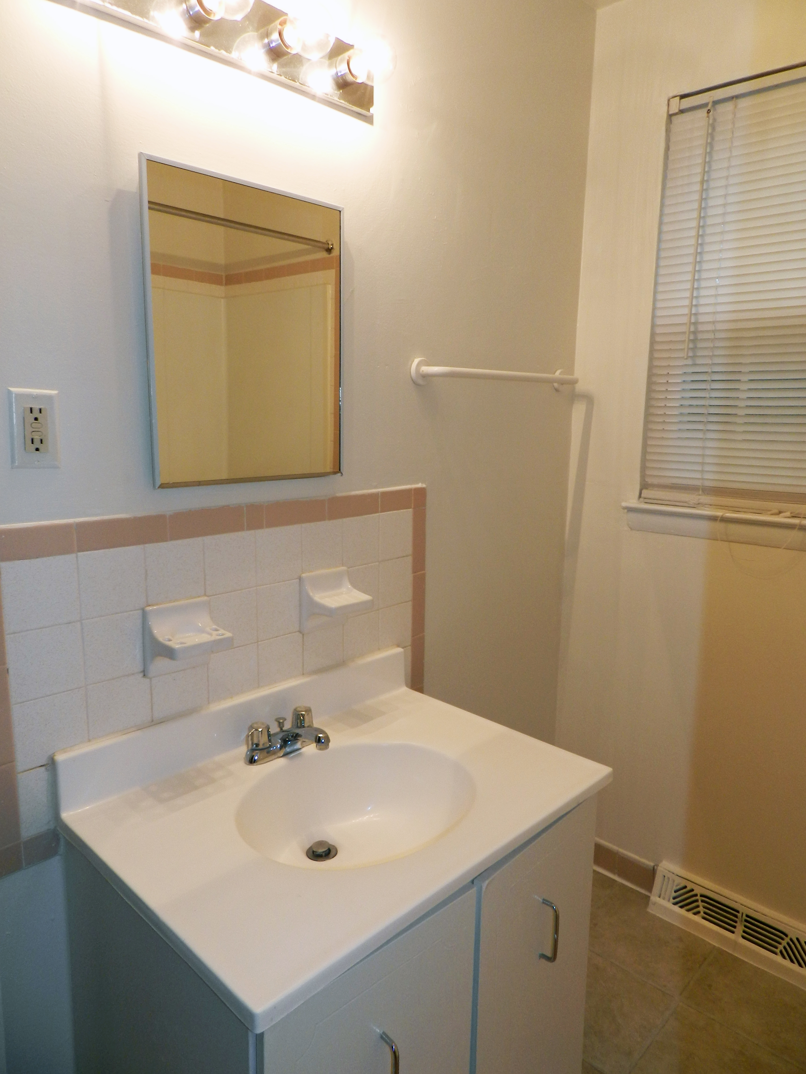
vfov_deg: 73.9
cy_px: 537
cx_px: 403
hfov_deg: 58.9
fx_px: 714
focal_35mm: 23
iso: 160
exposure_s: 1/50
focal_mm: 4
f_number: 3.4
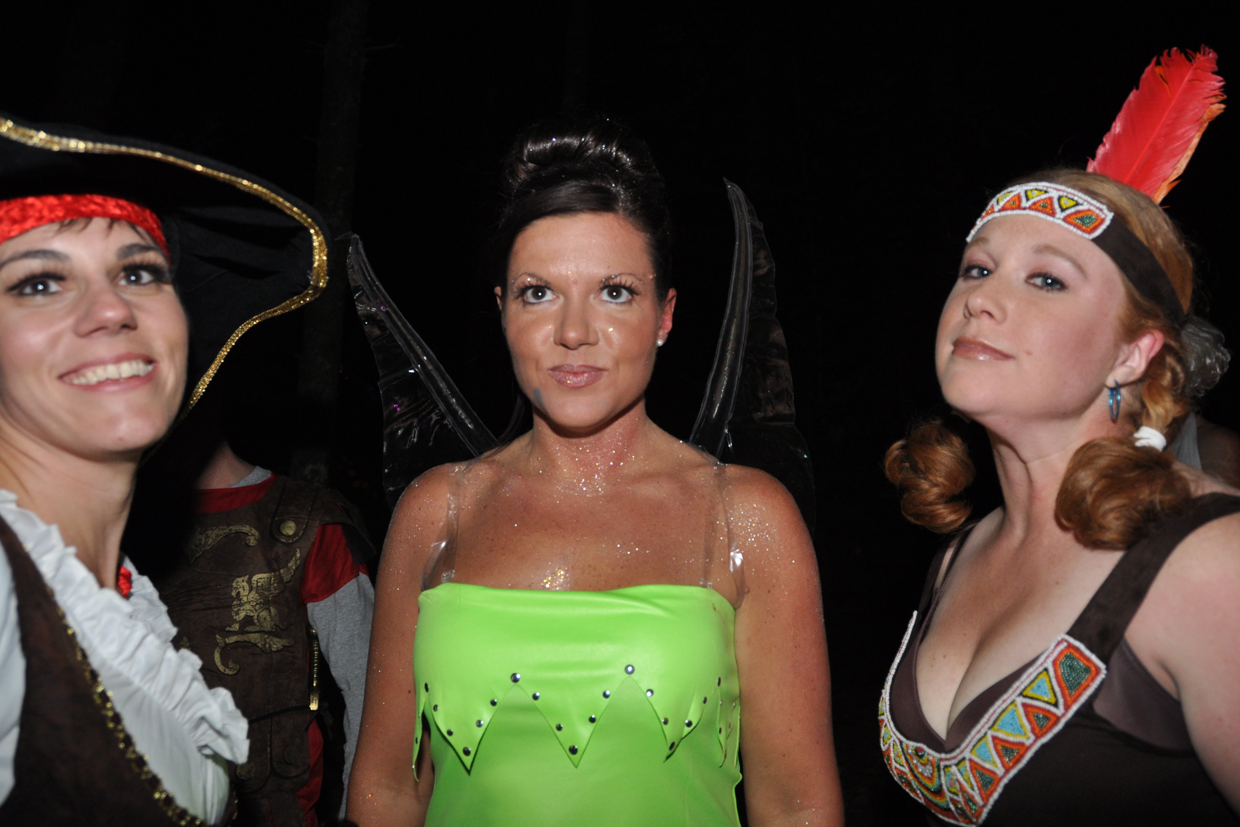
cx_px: 635
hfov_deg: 65.5
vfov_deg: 46.4
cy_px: 408
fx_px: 964
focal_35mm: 28
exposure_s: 1/60
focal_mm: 18
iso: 640
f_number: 4
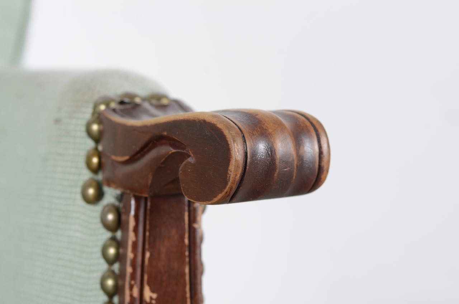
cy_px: 152
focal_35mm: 90
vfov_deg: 15.1
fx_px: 1145
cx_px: 230
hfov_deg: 22.7
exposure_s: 1/125
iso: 100
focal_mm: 60
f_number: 9
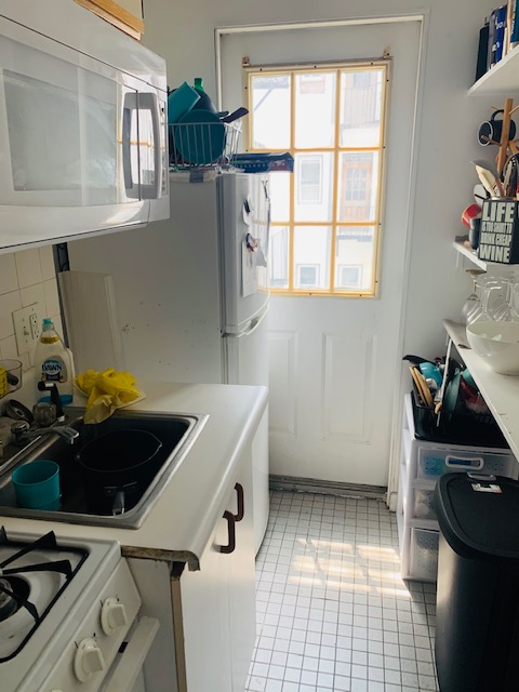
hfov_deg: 53.1
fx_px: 520
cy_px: 346
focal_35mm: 26
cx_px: 260
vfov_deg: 67.3
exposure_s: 1/121
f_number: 1.8
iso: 80
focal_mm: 4.25
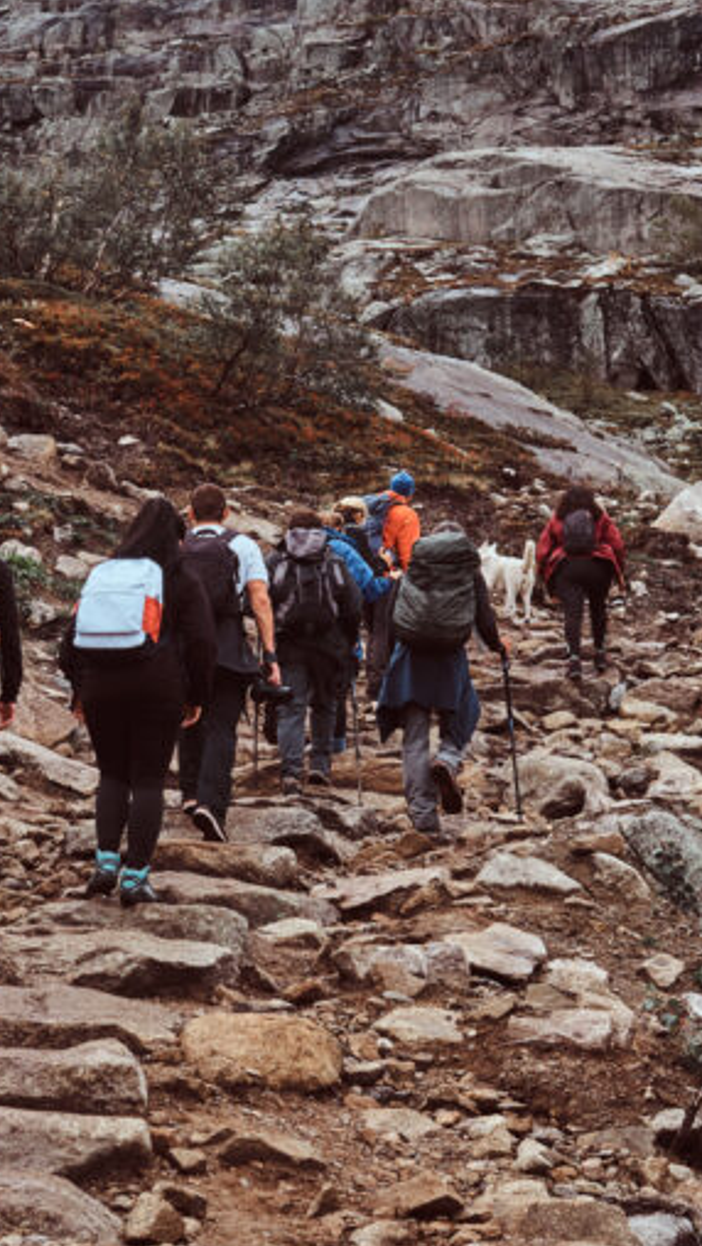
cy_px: 623
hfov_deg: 14.3
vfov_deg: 25.3
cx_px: 120
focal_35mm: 84
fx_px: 2778
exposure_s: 1/250
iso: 400
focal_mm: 35
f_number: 8
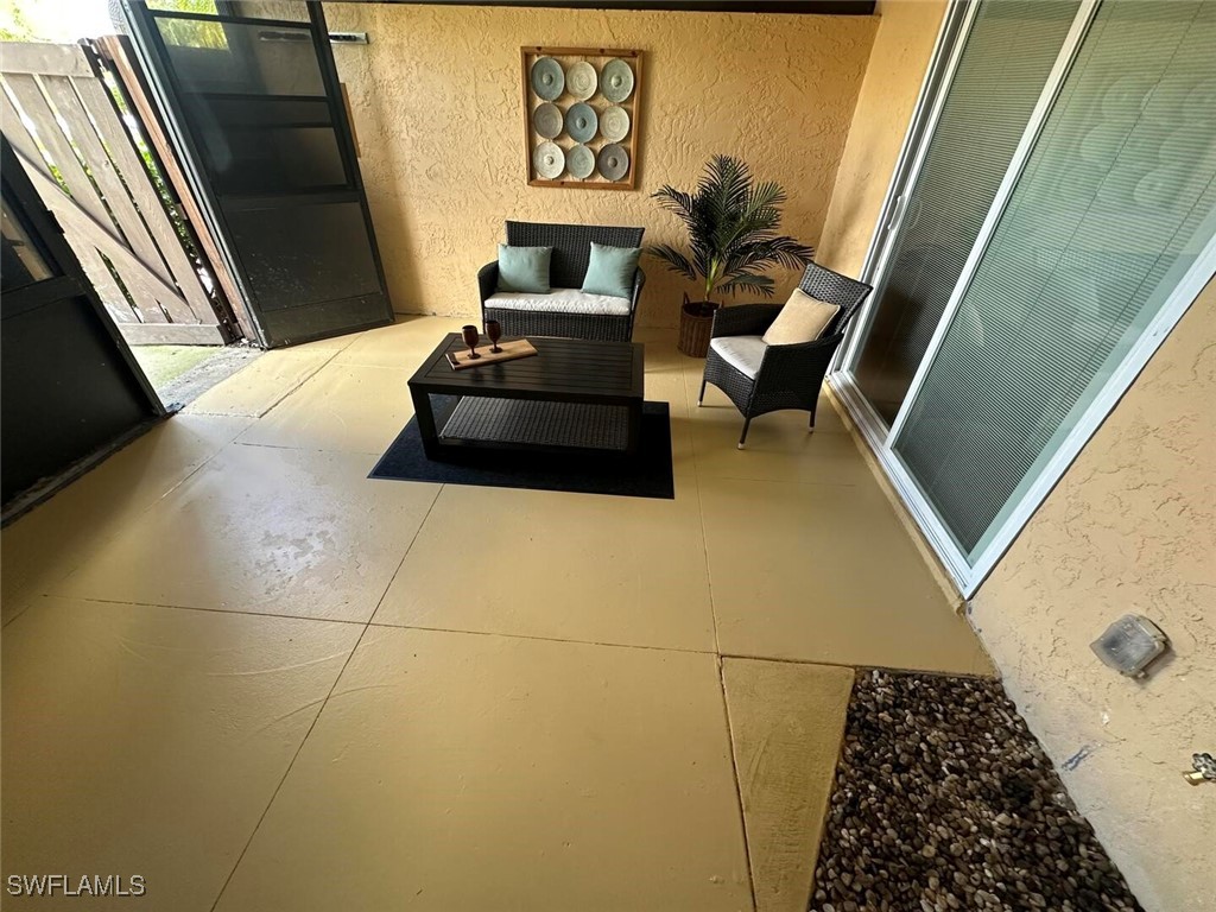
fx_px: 492
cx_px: 608
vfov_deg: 85.7
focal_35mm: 14
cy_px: 456
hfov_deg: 102.1
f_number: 2.2
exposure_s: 1/99
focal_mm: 2.22
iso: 160
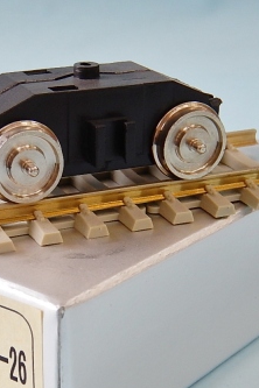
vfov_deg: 23.0
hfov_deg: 15.5
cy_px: 273
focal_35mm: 88
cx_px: 85
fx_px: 950
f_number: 4.3
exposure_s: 1/60
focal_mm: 7.8
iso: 125
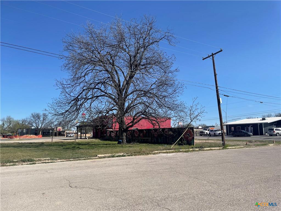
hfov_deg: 67.3
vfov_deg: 53.1
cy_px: 106
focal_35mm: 26
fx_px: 211
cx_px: 140
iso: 32
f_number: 1.6
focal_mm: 4.2
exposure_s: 1/4000
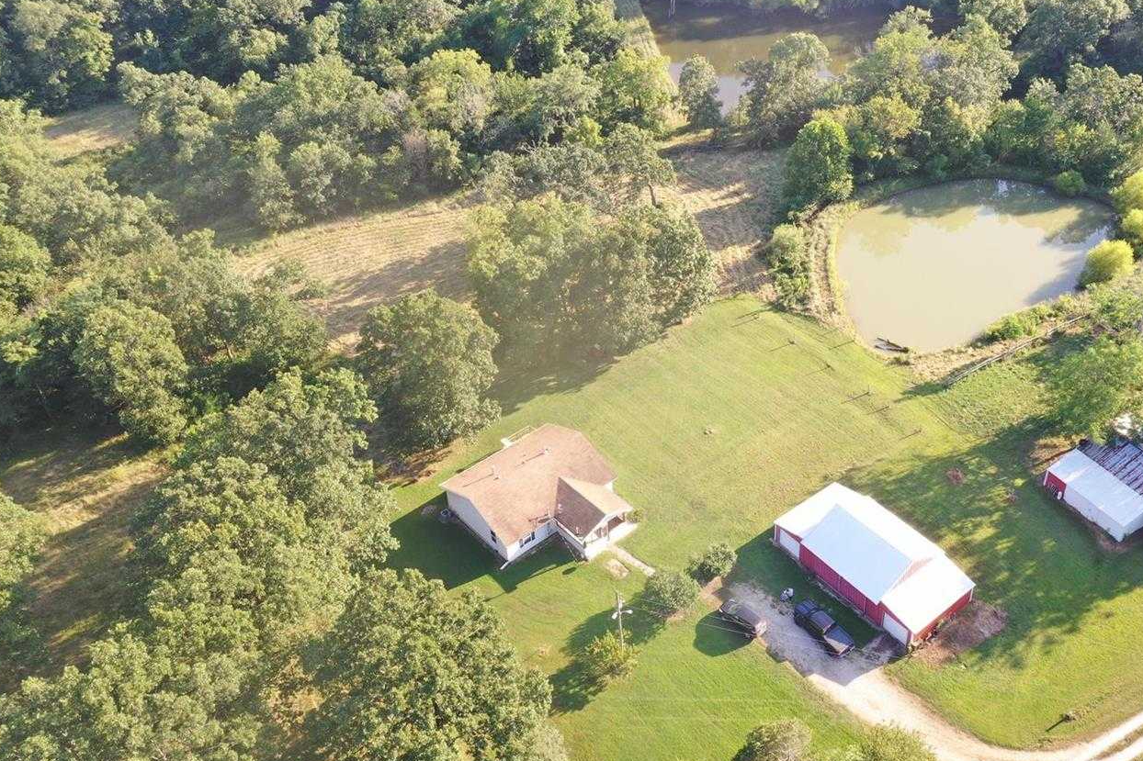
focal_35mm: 36
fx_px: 1143
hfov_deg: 52.5
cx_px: 721
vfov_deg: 36.7
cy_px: 307
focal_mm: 10.26
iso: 100
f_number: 8
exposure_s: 1/30
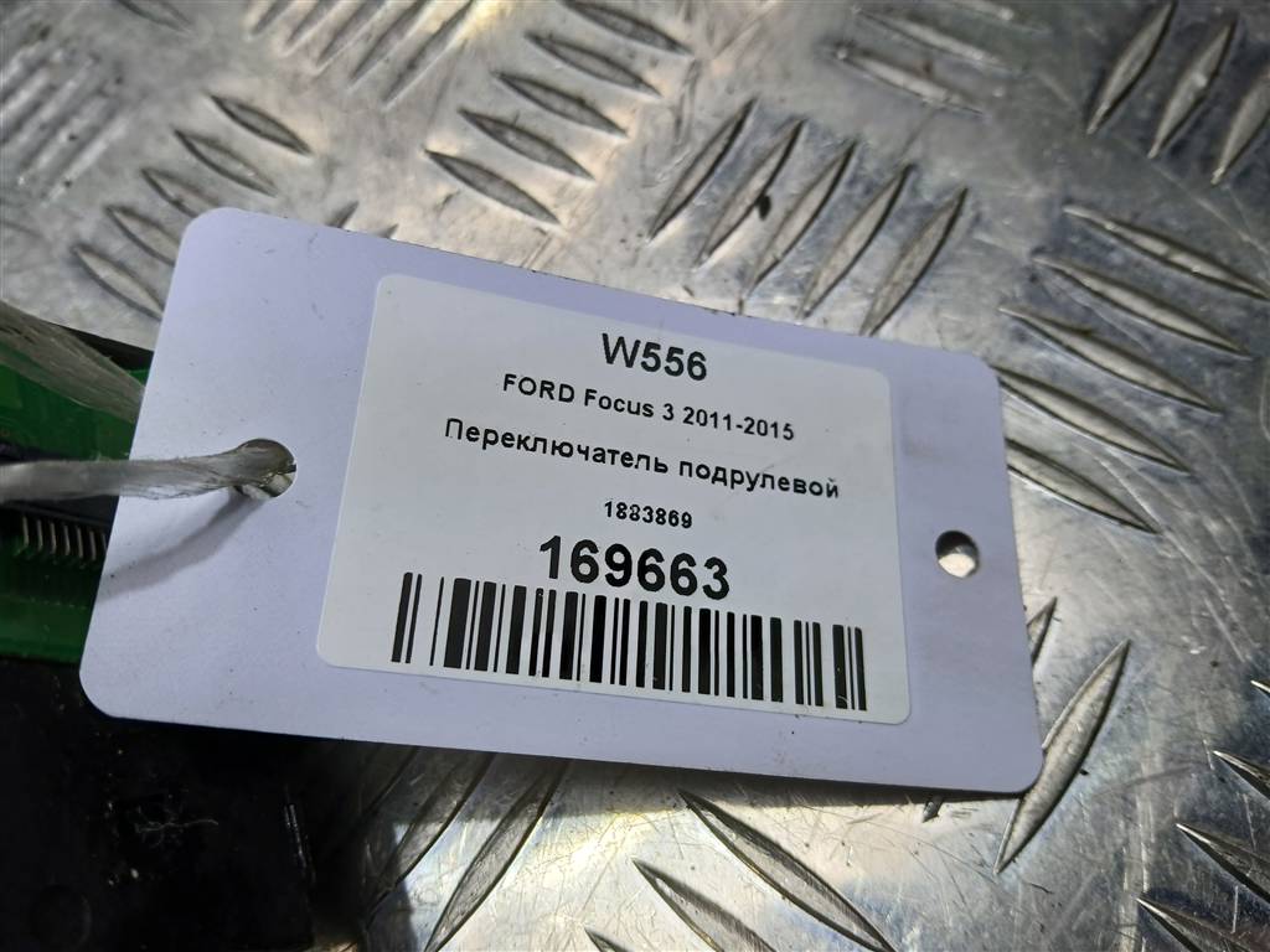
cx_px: 635
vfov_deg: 53.1
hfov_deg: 67.3
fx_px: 954
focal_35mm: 26
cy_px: 476
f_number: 1.8
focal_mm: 3.98
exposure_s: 1/100
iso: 20
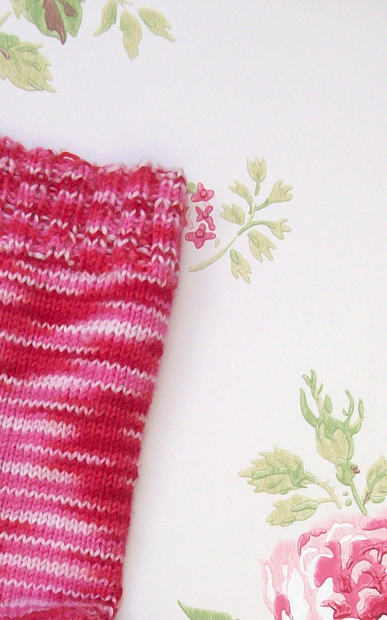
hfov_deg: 17.2
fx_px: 1266
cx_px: 53
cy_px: 639
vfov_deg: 25.9
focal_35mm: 75
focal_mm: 5.7
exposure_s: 1/125
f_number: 2.8
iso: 64
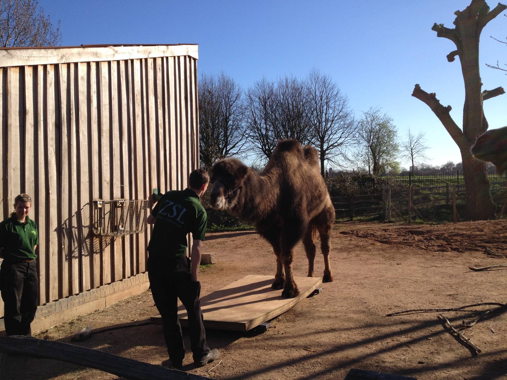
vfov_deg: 40.7
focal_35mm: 35
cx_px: 254
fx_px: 513
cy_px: 190
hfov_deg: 52.6
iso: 50
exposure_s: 1/1493
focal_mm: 4.28
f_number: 2.4
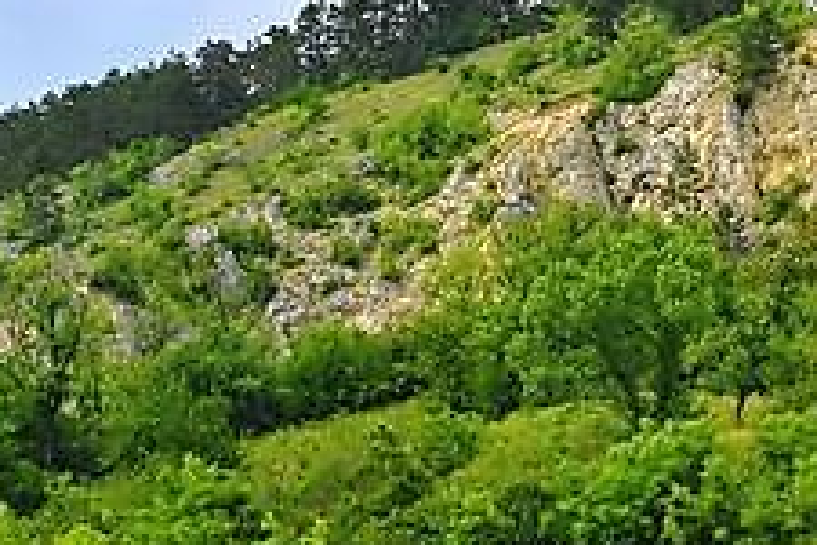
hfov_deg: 16.8
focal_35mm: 120
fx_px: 2723
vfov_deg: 11.4
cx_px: 755
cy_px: 218
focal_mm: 30
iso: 100
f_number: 16
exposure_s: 1/30
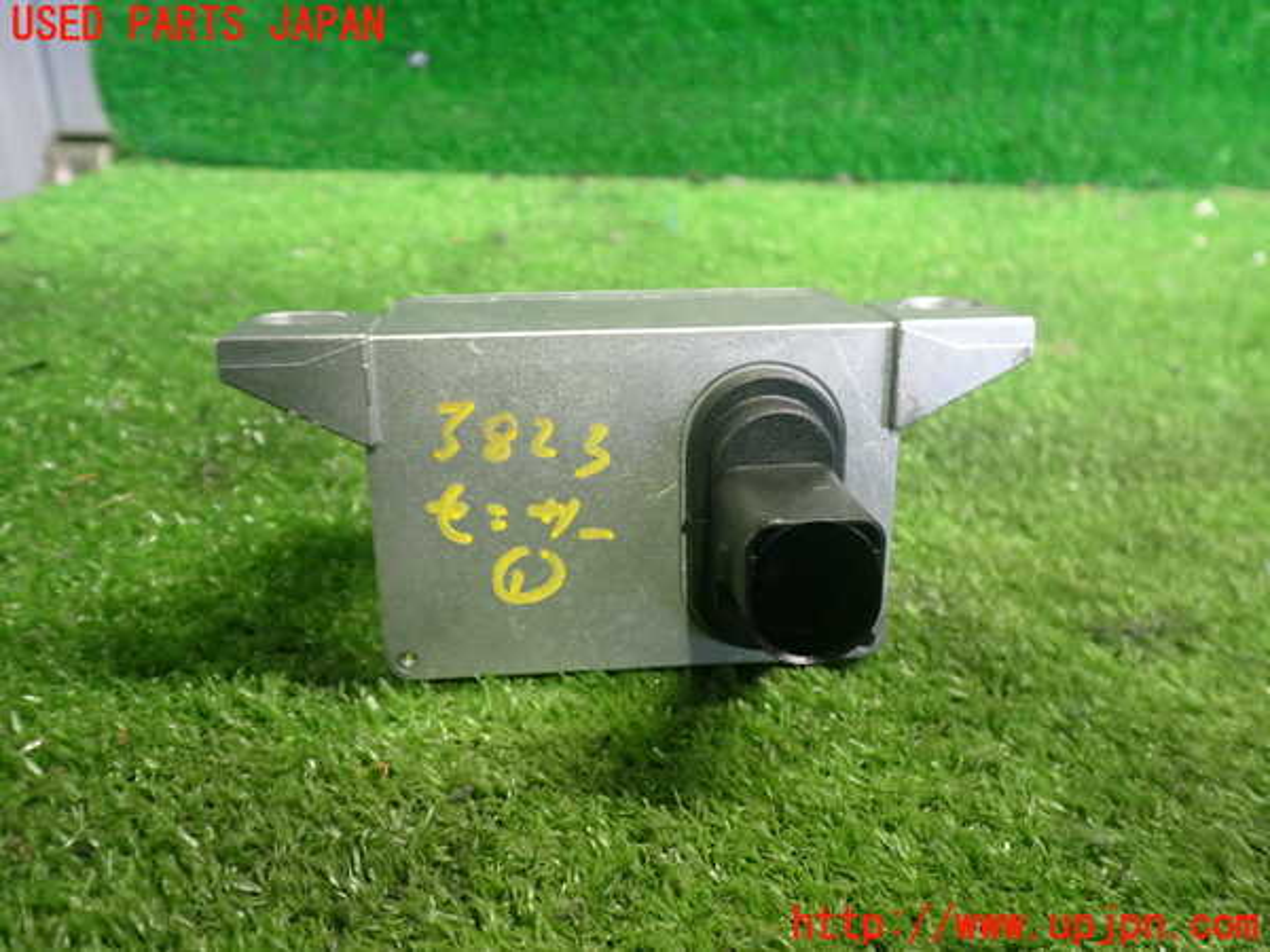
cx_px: 635
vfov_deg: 46.8
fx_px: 1101
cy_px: 476
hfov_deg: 60.0
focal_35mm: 30
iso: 640
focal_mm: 5.4
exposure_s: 1/30
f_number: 2.3
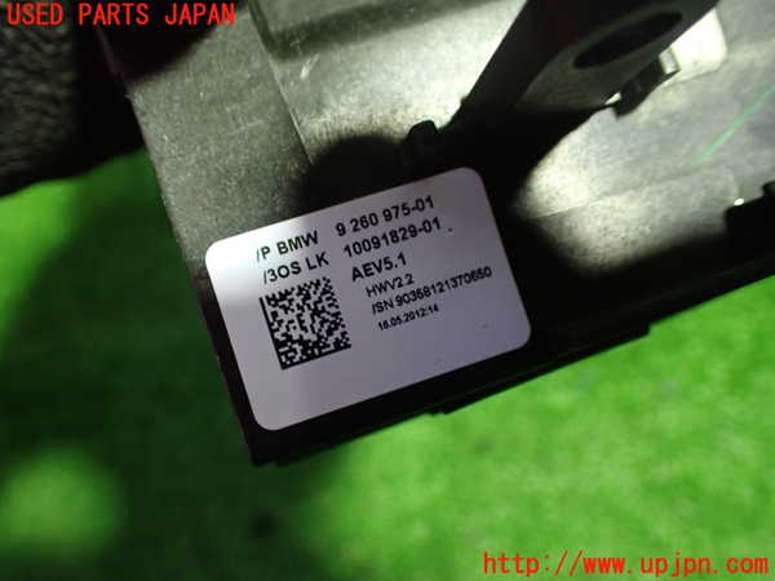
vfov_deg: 46.8
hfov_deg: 60.0
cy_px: 290
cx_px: 388
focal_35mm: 30
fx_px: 672
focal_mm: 5.4
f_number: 2.3
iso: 800
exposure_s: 1/50
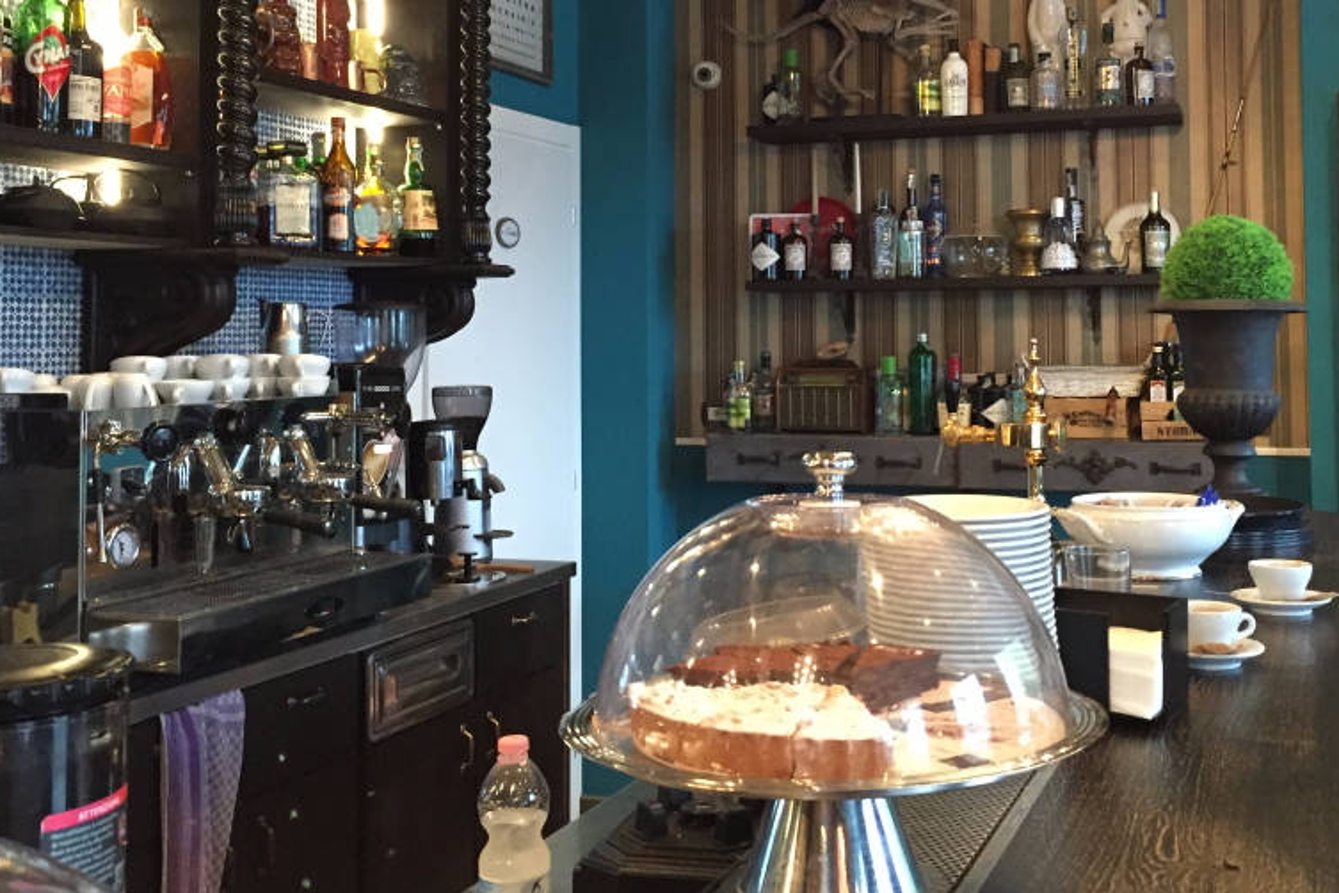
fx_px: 1525
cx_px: 759
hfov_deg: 47.3
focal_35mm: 41
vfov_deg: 32.3
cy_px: 270
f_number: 2.2
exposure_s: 1/17
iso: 320
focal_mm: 4.15
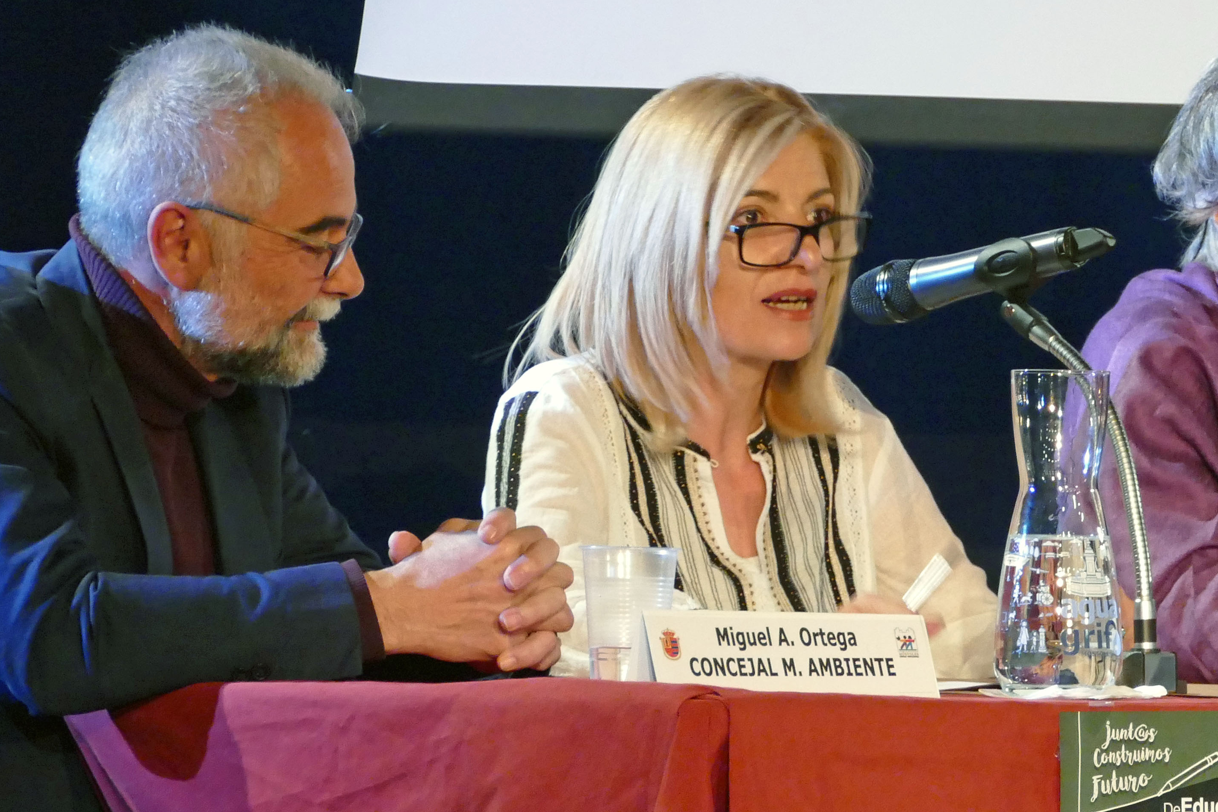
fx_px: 10656
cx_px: 953
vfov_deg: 4.4
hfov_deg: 6.5
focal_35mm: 315
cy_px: 650
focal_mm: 59.97
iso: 1600
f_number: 3.9
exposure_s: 1/25
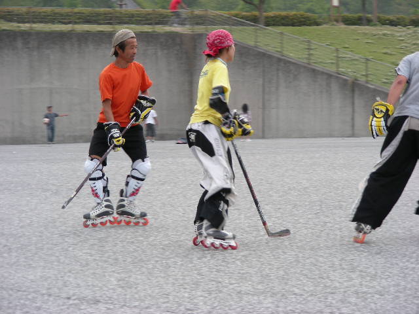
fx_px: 2082
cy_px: 157
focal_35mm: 172
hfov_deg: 11.5
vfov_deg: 8.6
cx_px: 210
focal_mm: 28.7
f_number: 3.5
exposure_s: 1/87.5
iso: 50
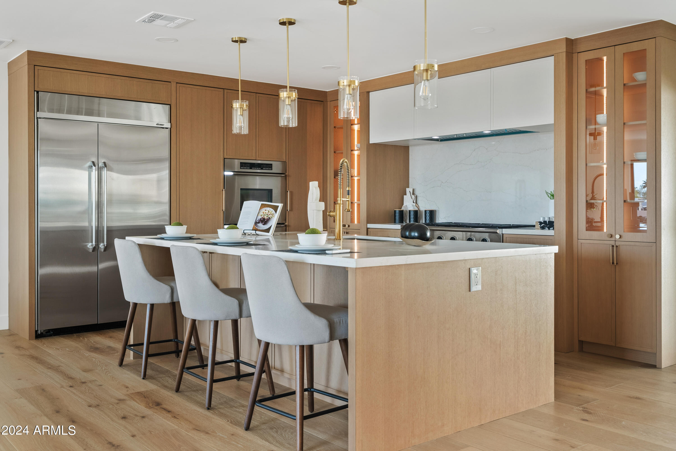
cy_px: 226
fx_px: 657
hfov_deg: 54.4
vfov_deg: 37.9
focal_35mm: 35
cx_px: 338
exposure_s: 1/3
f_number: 8
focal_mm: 35
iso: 100
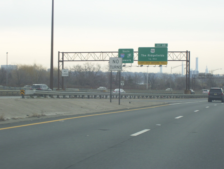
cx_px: 112
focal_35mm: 108
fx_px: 700
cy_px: 84
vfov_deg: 13.7
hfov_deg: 18.2
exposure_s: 1/320
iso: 80
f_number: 4.6
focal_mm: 18
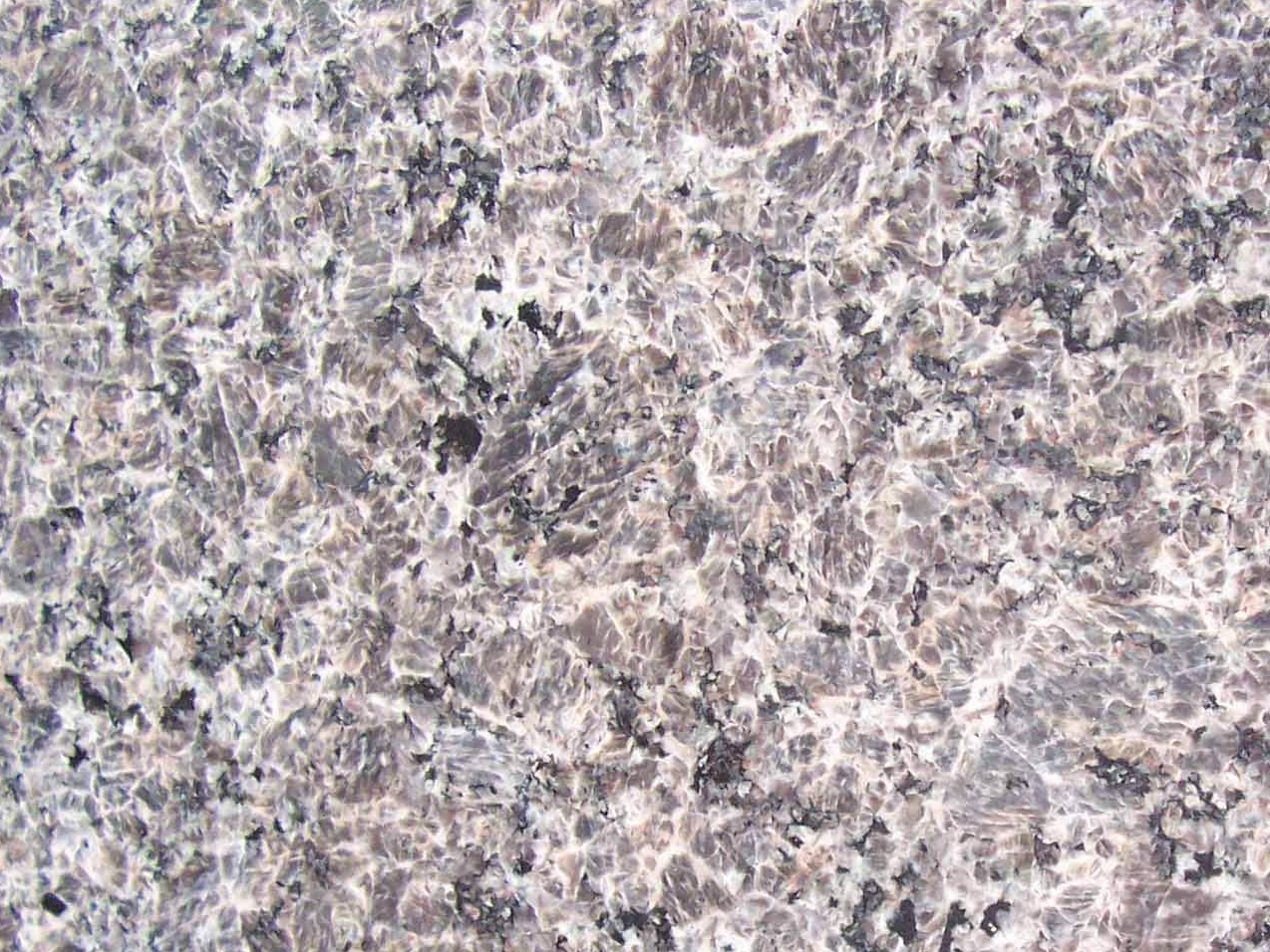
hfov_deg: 31.9
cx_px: 1006
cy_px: 718
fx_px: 2165
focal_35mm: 59
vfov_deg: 24.5
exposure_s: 1/8
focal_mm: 5.6
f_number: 2.8
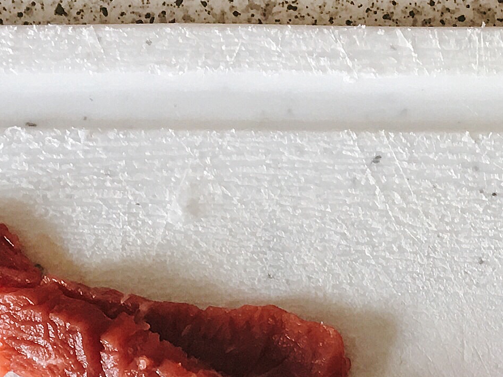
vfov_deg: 11.0
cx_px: 545
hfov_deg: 15.5
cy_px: 718
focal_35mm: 124
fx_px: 1802
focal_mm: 4.15
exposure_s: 1/17
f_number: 2.2
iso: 40
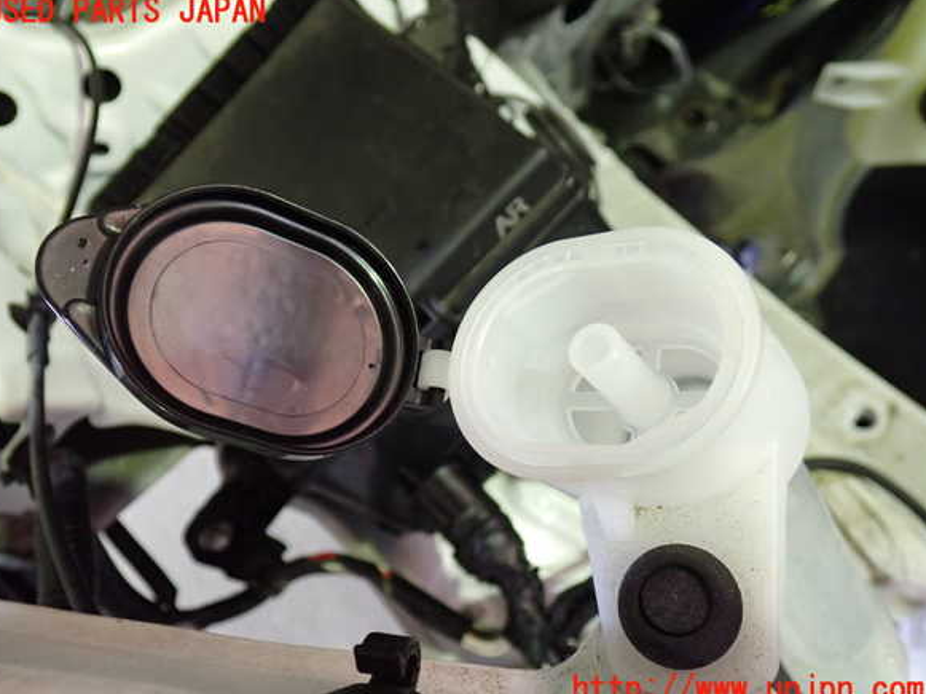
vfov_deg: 45.4
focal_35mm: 31
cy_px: 351
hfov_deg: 58.4
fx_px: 829
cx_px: 454
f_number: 2.3
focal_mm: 5.4
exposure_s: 1/30
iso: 640
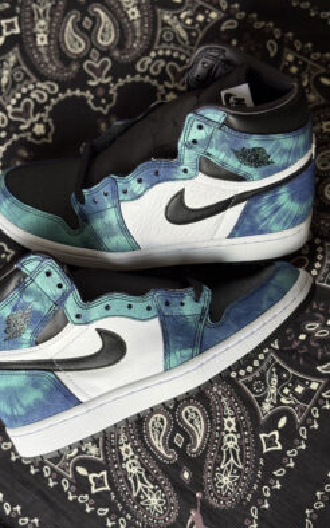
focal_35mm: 56
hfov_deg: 23.1
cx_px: 137
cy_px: 267
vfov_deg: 36.3
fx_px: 806
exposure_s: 1/89
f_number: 1.6
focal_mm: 5.96
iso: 50
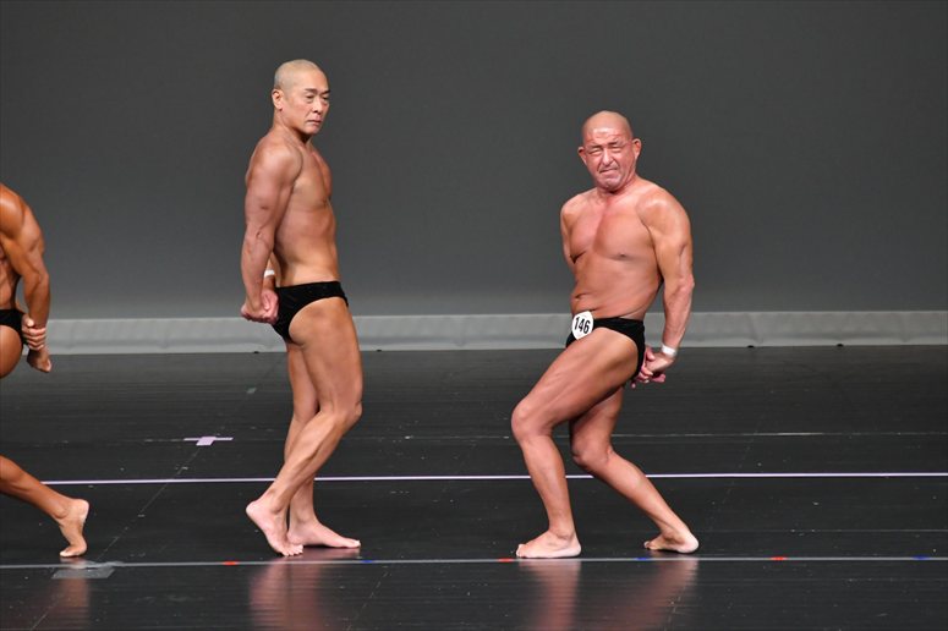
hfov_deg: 6.0
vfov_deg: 4.0
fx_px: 9081
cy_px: 316
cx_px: 474
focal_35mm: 345
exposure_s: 1/400
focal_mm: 230
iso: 4000
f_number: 5.6
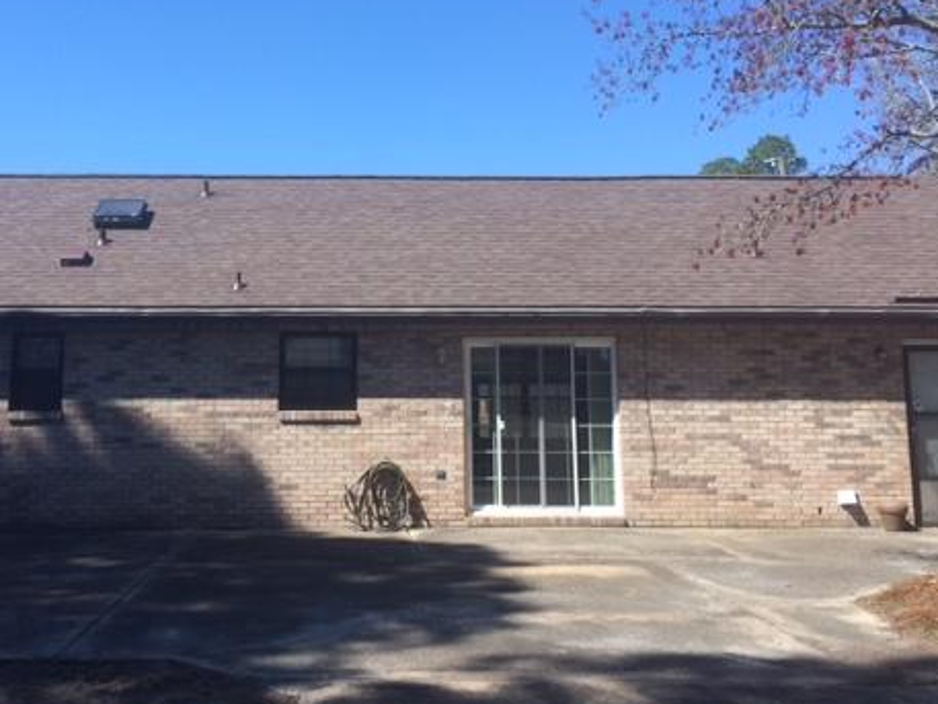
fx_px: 1138
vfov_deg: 34.1
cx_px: 361
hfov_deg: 44.5
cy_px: 240
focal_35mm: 42
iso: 32
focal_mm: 4.12
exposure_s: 1/1520
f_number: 2.2
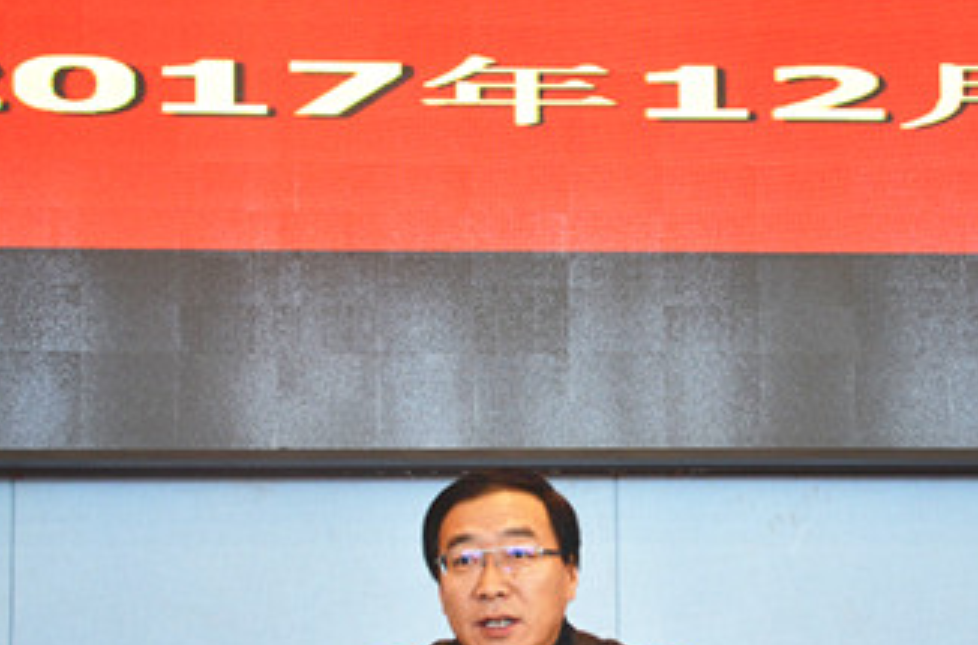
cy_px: 536
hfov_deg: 26.7
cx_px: 564
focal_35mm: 76
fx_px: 2058
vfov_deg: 17.6
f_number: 4.5
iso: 400
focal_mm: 30
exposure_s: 1/80
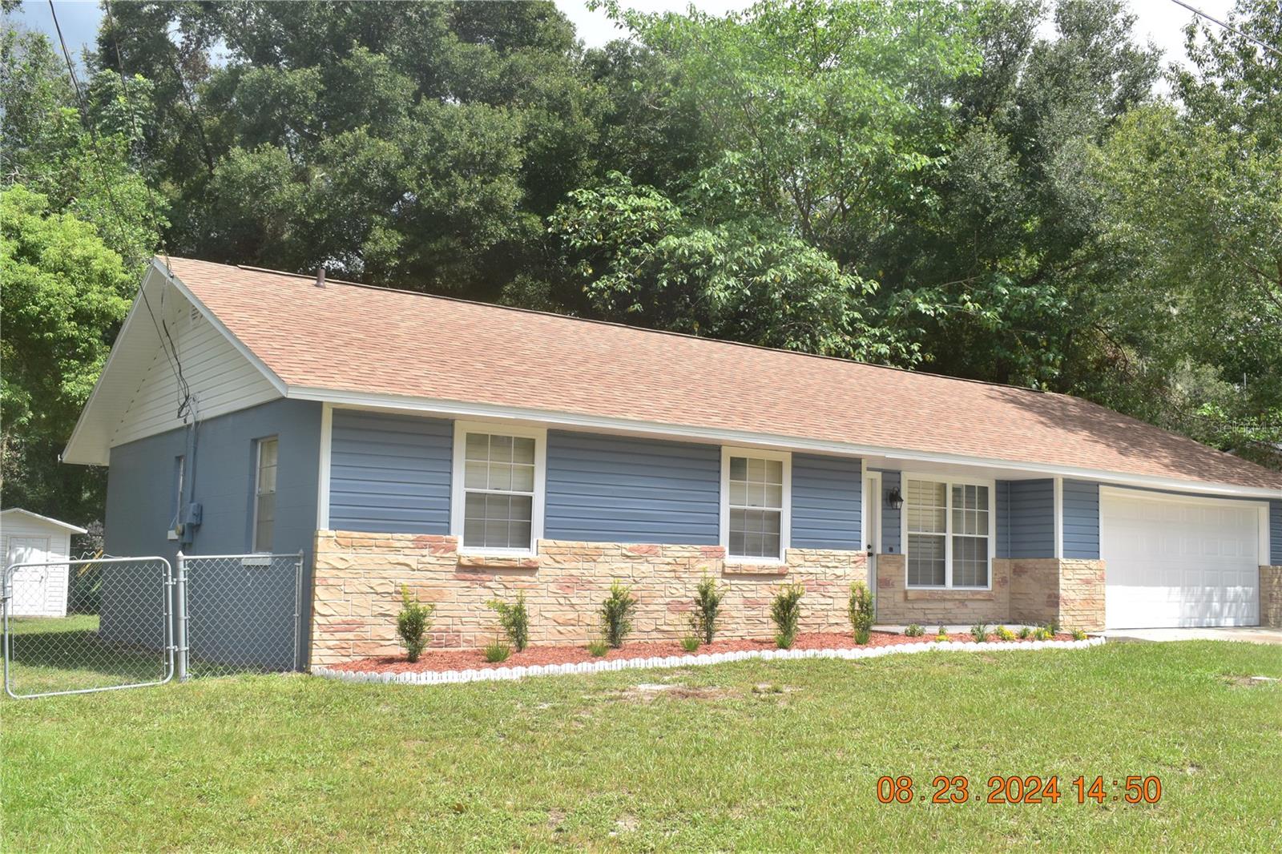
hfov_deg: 53.1
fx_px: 1282
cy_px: 427
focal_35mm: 36
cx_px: 641
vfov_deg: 36.9
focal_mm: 24
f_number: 11
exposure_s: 1/500
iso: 400
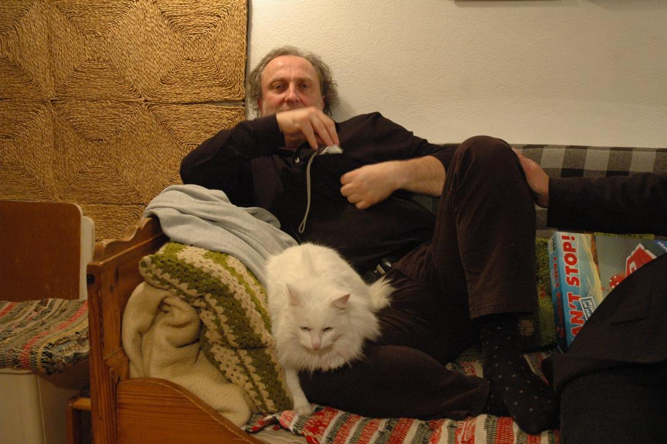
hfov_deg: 45.0
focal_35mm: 44
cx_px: 334
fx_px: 805
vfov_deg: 30.8
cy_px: 222
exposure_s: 1/25
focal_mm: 29
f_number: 4
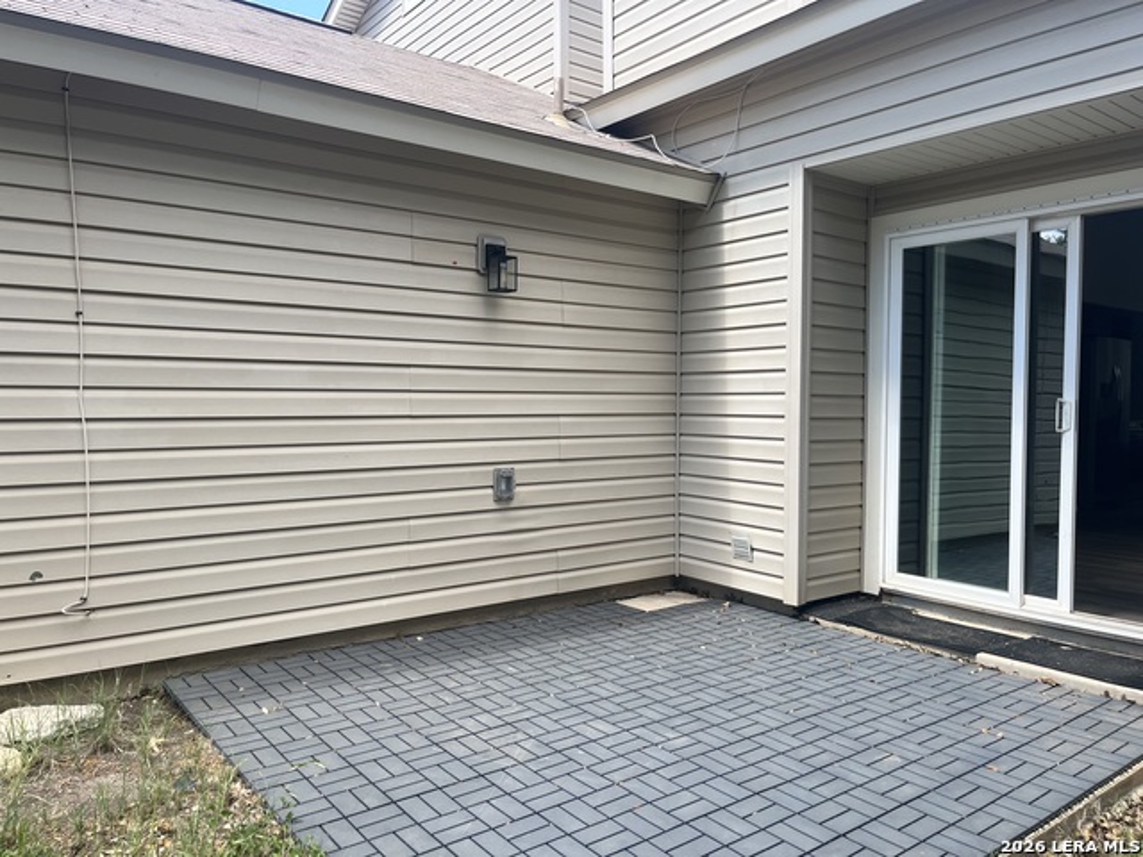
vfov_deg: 53.1
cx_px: 572
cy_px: 428
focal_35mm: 26
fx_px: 859
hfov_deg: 67.3
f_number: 1.6
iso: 50
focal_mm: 5.1
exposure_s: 1/983
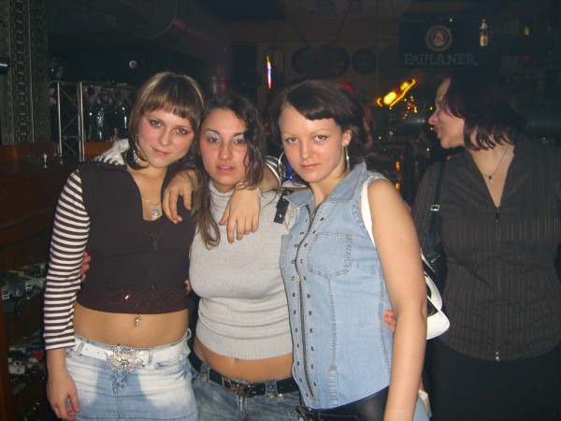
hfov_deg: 49.0
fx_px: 616
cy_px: 210
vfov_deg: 37.7
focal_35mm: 38
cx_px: 280
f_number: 2.8
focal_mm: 7.9
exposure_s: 1/60
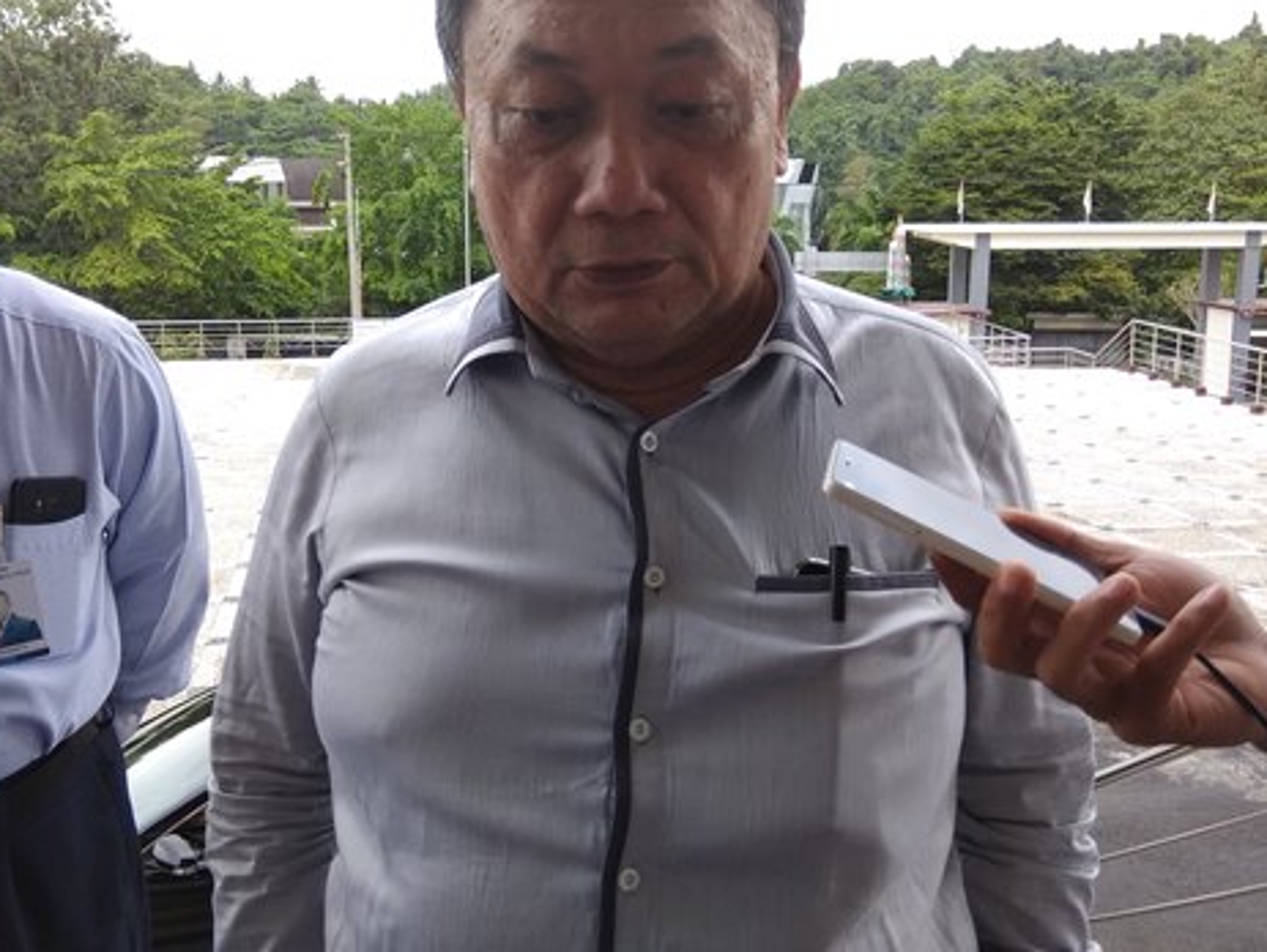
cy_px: 427
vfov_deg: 48.2
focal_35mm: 29
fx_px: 1062
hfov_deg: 61.6
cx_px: 618
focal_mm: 3.57
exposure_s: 1/100
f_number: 2
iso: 125
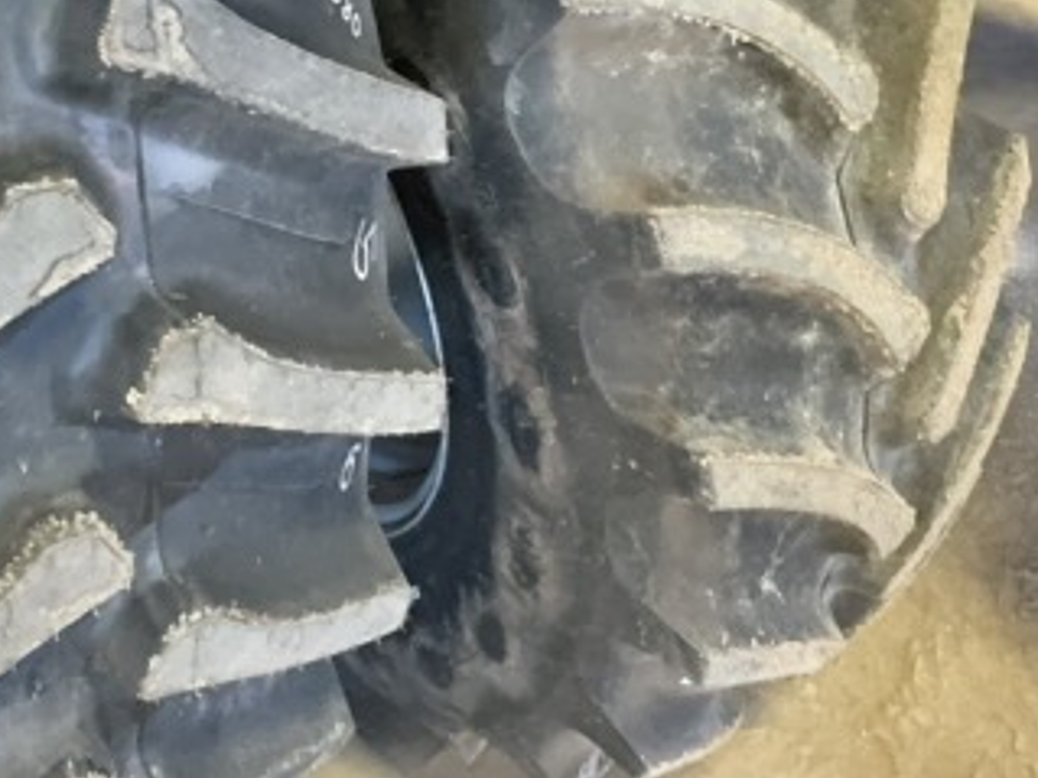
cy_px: 52
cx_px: 527
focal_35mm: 45
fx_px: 1349
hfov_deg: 42.1
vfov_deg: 30.5
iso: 1000
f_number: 2.2
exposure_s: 1/61
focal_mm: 2.22
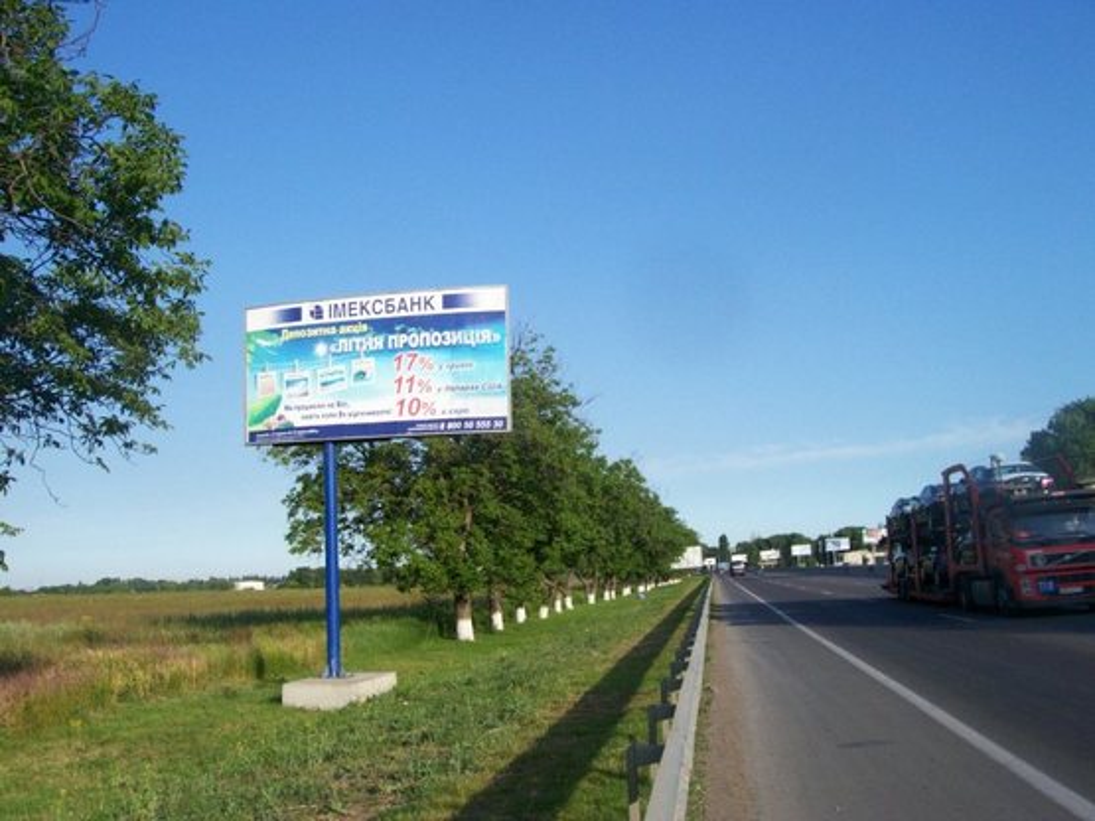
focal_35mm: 34
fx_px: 1075
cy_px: 410
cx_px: 548
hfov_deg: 54.0
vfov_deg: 41.8
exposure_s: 1/353
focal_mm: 5.6
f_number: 5.1
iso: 80
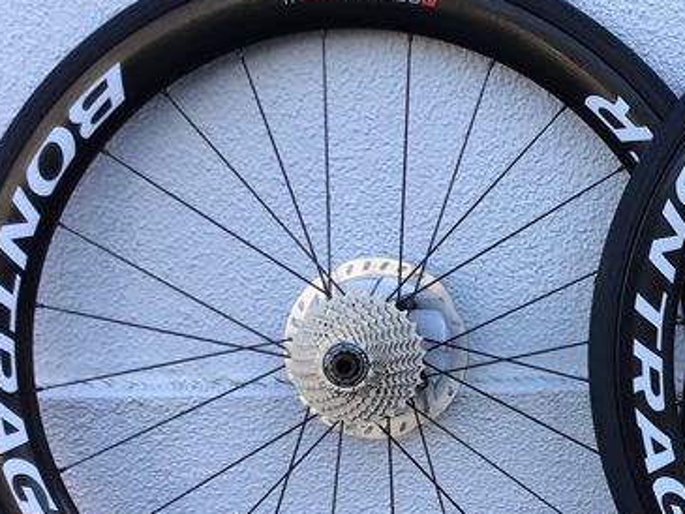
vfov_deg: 21.6
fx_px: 1346
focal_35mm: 68
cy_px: 295
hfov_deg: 27.0
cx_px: 681
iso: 25
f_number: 2.4
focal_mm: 3.3
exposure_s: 1/176
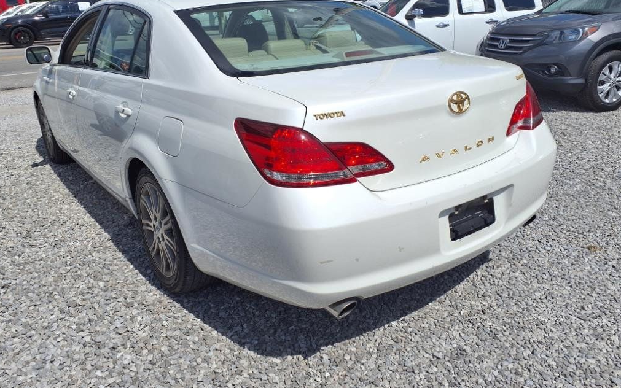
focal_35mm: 29
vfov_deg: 43.0
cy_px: 159
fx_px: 491
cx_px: 307
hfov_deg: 64.6
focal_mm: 3.58
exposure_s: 1/5000
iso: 40
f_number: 1.9
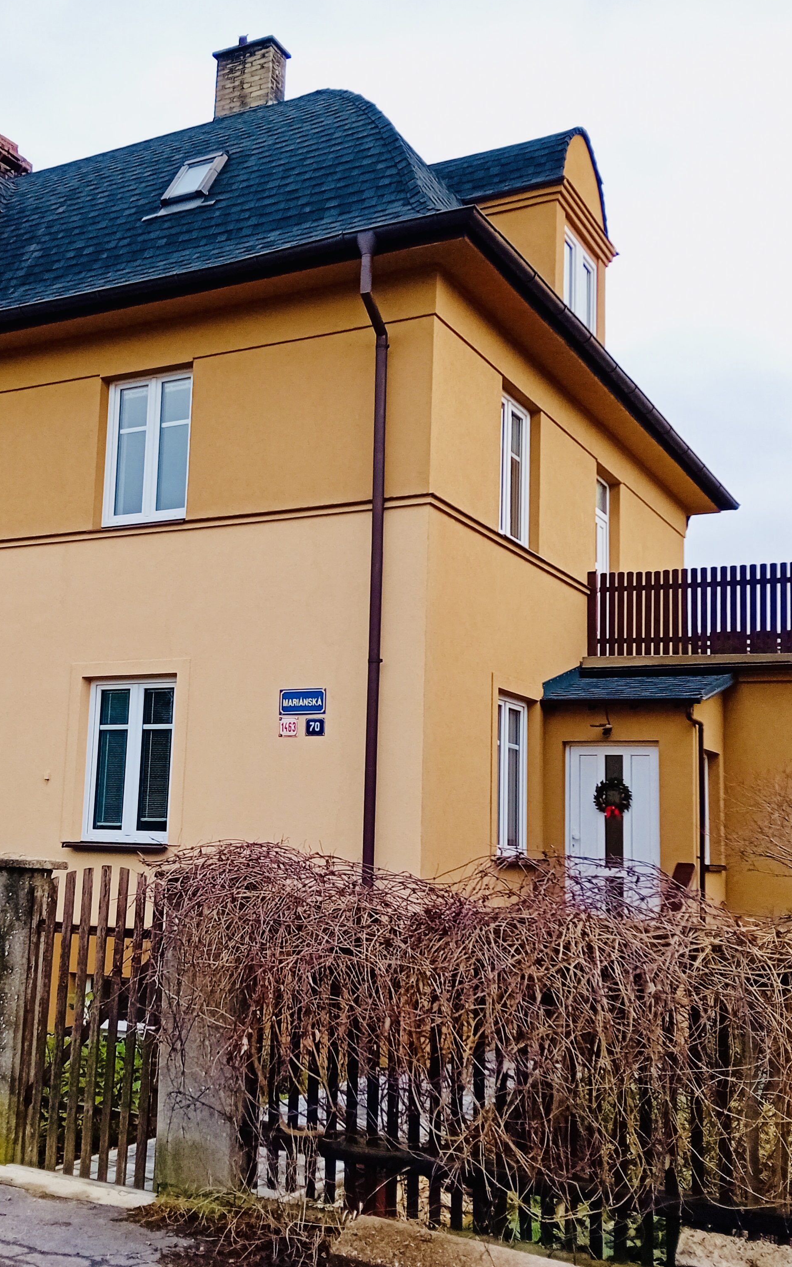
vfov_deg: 52.8
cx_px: 302
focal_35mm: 37
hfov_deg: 34.3
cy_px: 632
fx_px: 1278
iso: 100
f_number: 1.8
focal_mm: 3.98
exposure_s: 1/143
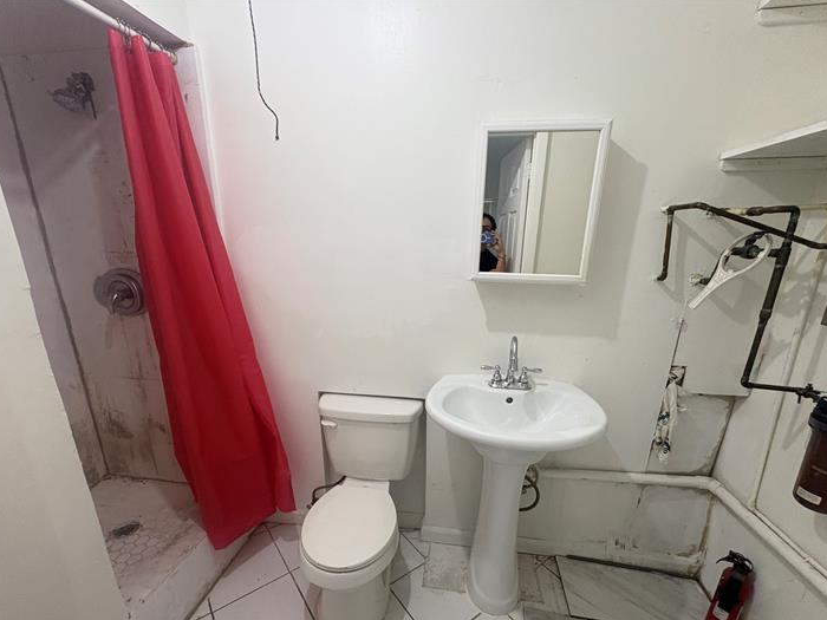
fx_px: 382
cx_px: 404
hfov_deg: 94.5
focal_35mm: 16
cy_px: 352
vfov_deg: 77.7
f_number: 2.2
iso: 200
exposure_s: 1/120
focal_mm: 2.22
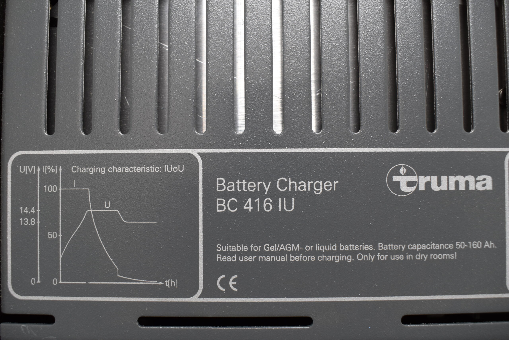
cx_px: 254
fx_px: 488
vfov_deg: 38.4
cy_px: 170
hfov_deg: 55.1
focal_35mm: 34
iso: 400
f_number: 6.3
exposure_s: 1/60
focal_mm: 23
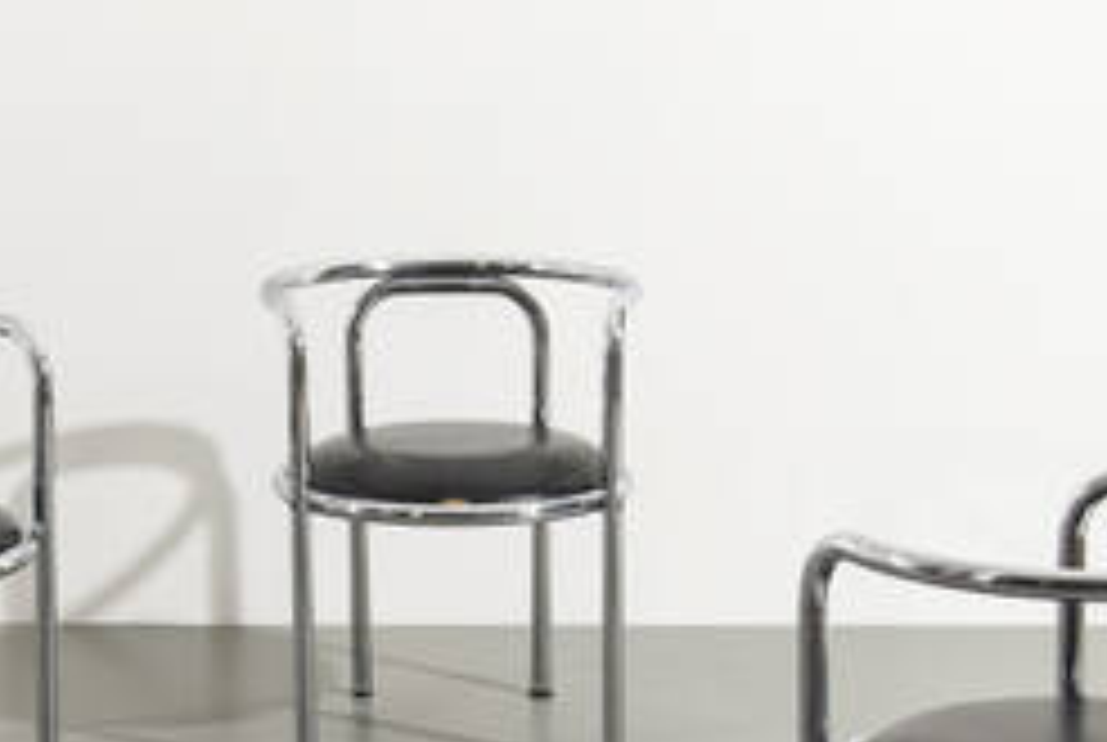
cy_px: 537
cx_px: 140
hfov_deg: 18.1
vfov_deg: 12.4
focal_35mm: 111
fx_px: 3419
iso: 100
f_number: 14
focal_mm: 38
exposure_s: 1/200
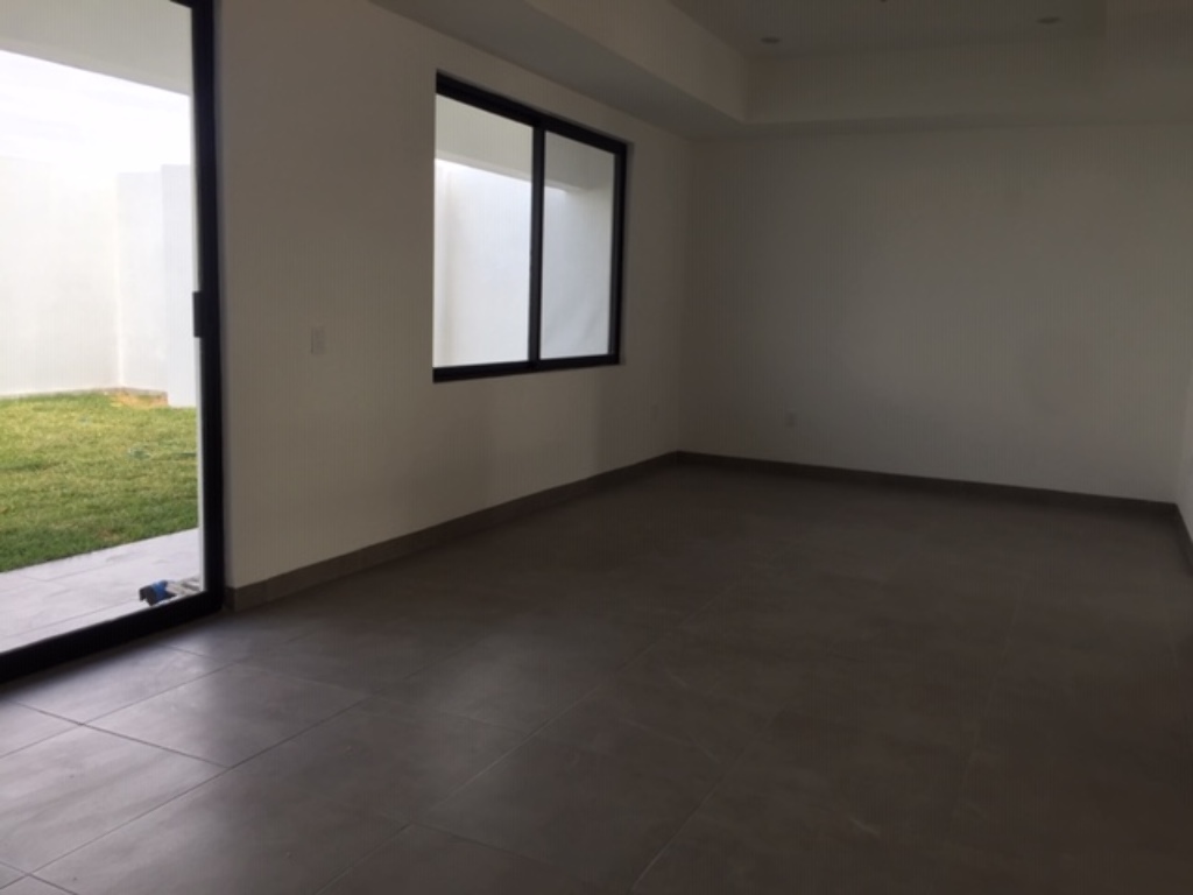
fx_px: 999
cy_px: 448
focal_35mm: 29
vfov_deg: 48.2
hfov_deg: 61.7
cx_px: 596
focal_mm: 4.15
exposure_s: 1/196
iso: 32
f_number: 2.2
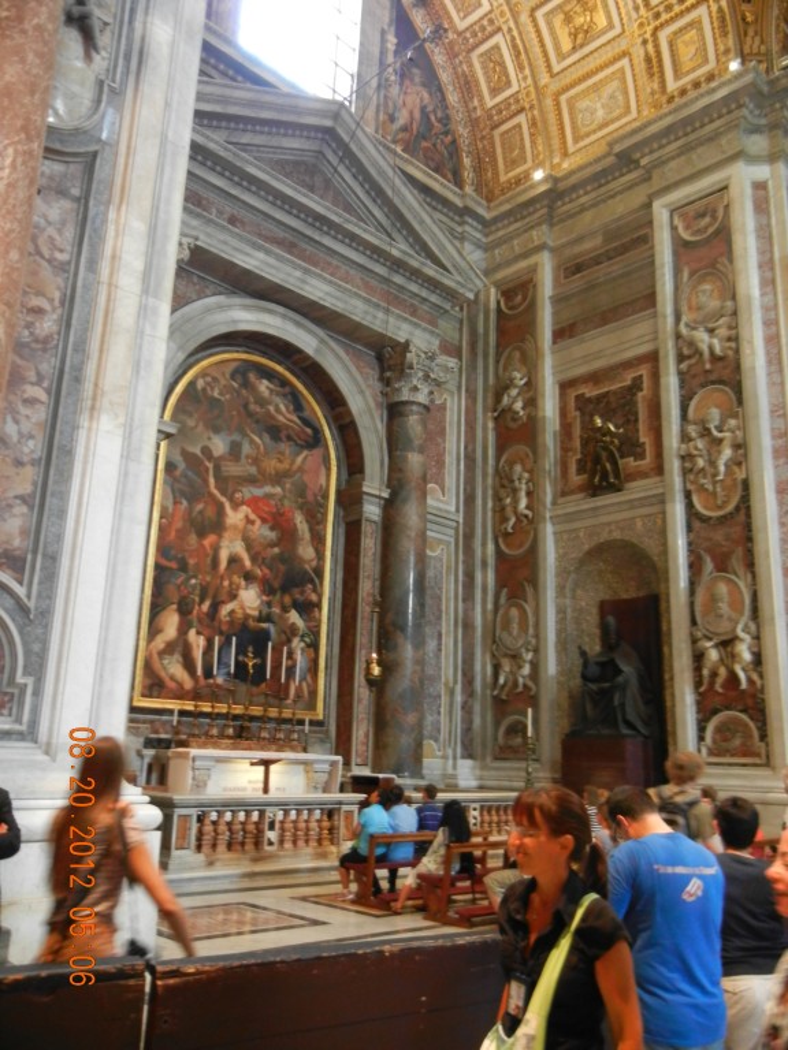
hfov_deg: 46.8
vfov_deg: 60.0
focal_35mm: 30
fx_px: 911
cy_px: 525
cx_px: 394
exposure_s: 1/2.9
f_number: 3.5
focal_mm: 5.4
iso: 200
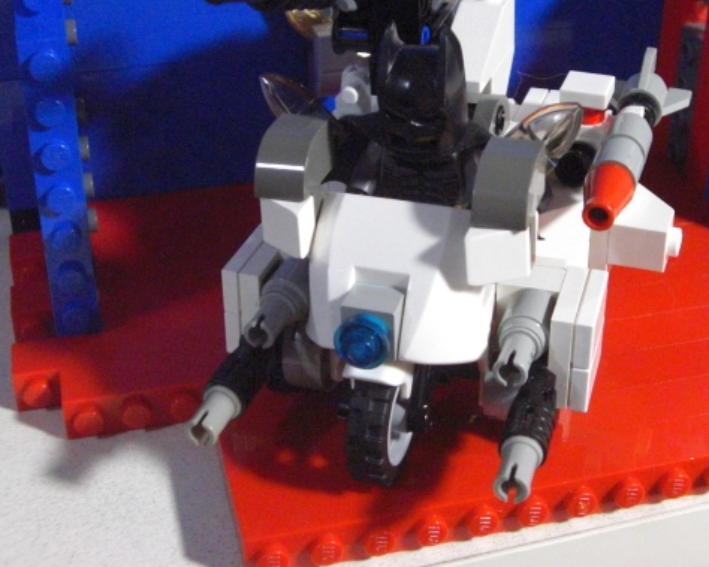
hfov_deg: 30.4
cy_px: 217
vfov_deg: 24.5
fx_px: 1301
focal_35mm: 62
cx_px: 414
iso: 800
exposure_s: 1/60
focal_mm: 7.6
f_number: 3
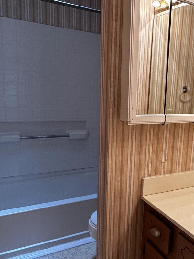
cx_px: 155
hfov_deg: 39.1
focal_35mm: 35
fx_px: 262
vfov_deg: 52.6
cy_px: 140
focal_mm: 2.22
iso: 125
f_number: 2.2
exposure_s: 1/120
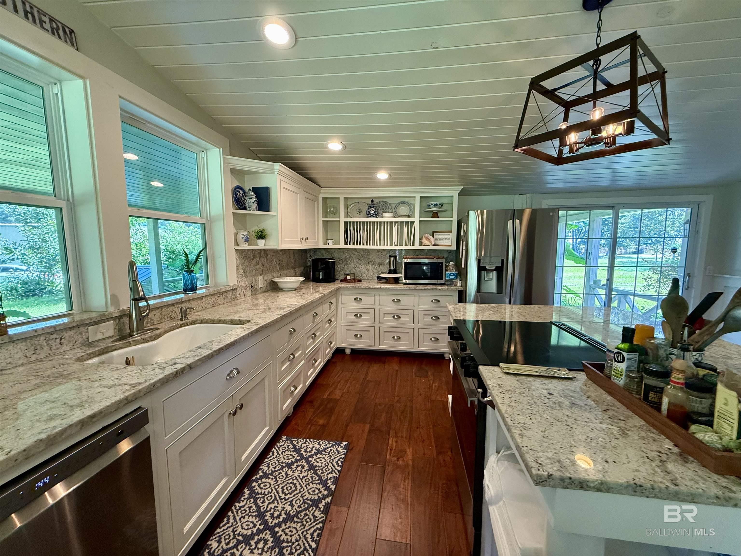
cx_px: 370
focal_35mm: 14
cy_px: 278
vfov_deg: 85.7
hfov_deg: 102.1
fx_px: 300
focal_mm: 2.22
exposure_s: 1/120
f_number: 2.2
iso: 320
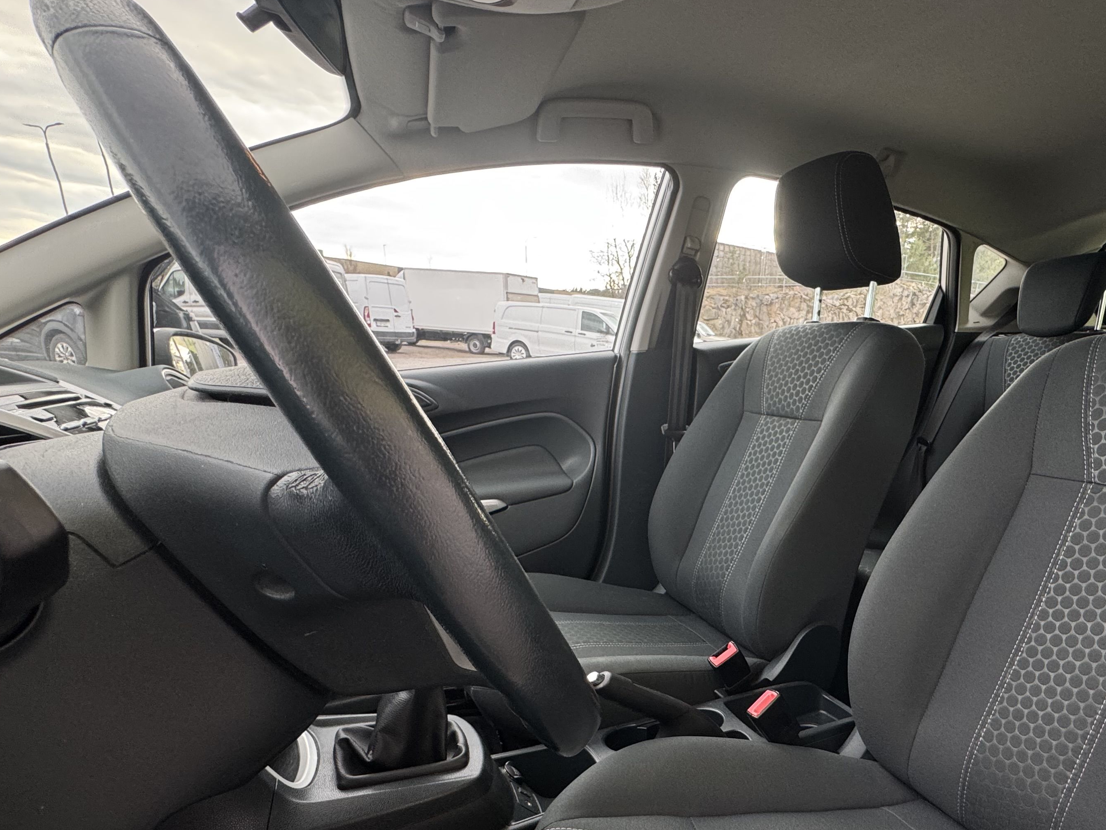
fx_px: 671
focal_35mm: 21
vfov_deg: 61.6
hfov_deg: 77.0
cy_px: 564
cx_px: 719
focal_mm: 2.22
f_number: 2.2
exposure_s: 1/99
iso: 160
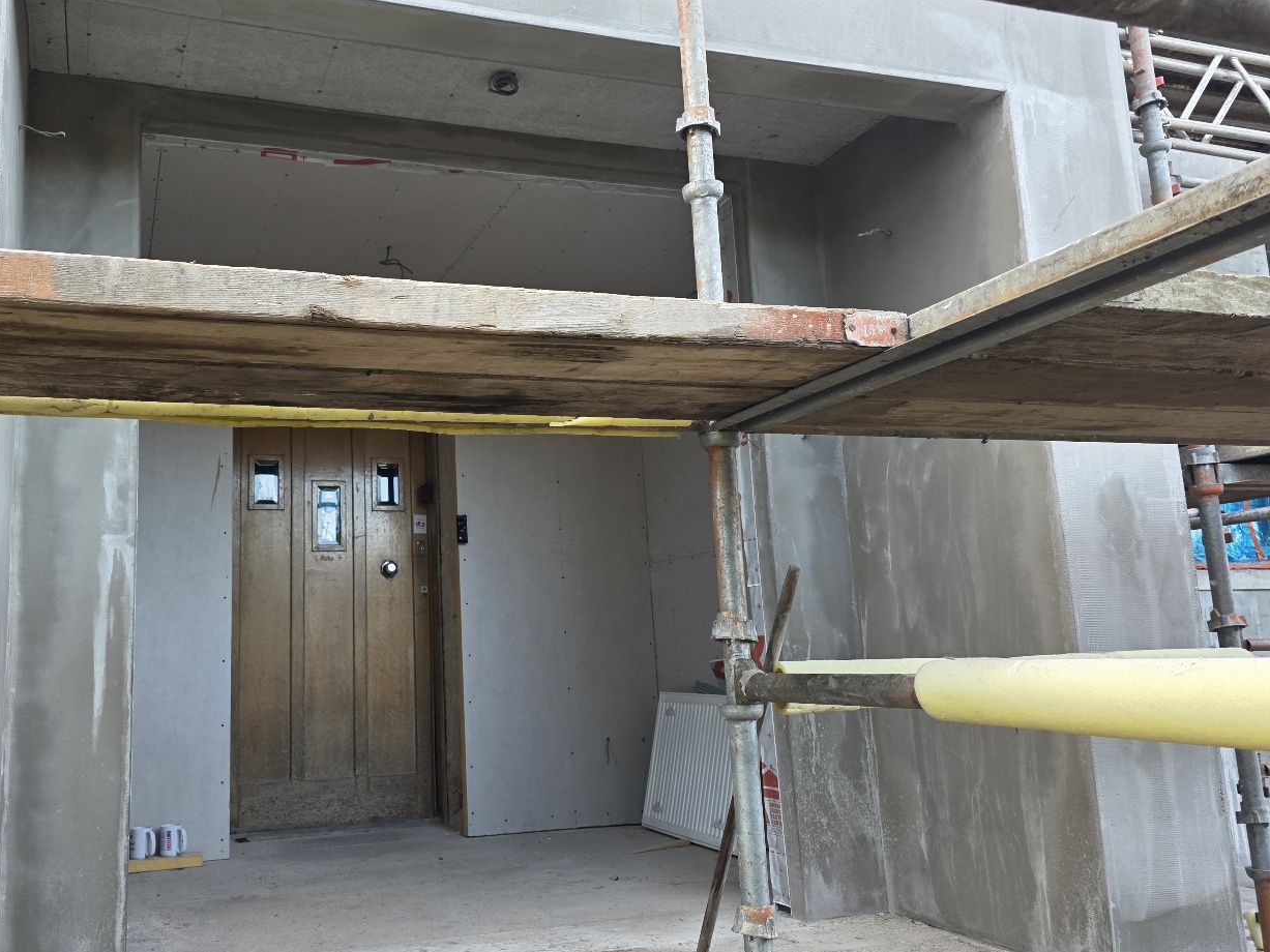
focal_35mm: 30
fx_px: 1101
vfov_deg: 46.8
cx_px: 443
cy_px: 454
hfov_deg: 58.8
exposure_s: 1/182
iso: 100
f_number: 1.7
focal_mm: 6.3
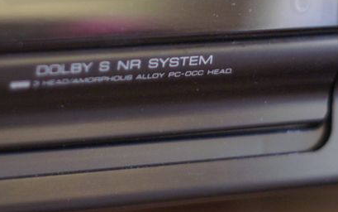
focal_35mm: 191
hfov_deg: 11.0
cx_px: 151
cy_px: 20
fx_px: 1760
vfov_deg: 6.9
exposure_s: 1/50
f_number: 2
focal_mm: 50
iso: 800
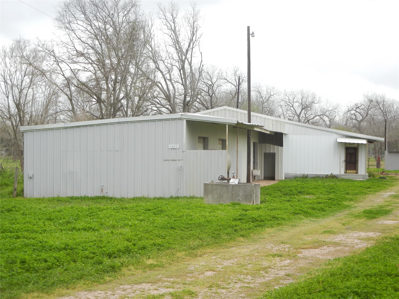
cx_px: 200
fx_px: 888
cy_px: 150
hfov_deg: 25.3
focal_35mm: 77
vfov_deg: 19.1
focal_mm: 13.9
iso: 160
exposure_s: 1/234
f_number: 4.3
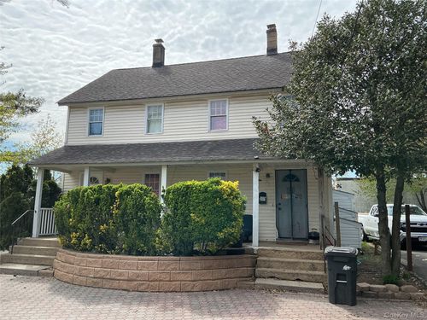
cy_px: 160
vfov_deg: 48.2
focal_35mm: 29
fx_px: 358
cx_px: 214
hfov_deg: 61.7
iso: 25
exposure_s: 1/1055
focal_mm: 3
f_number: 1.8
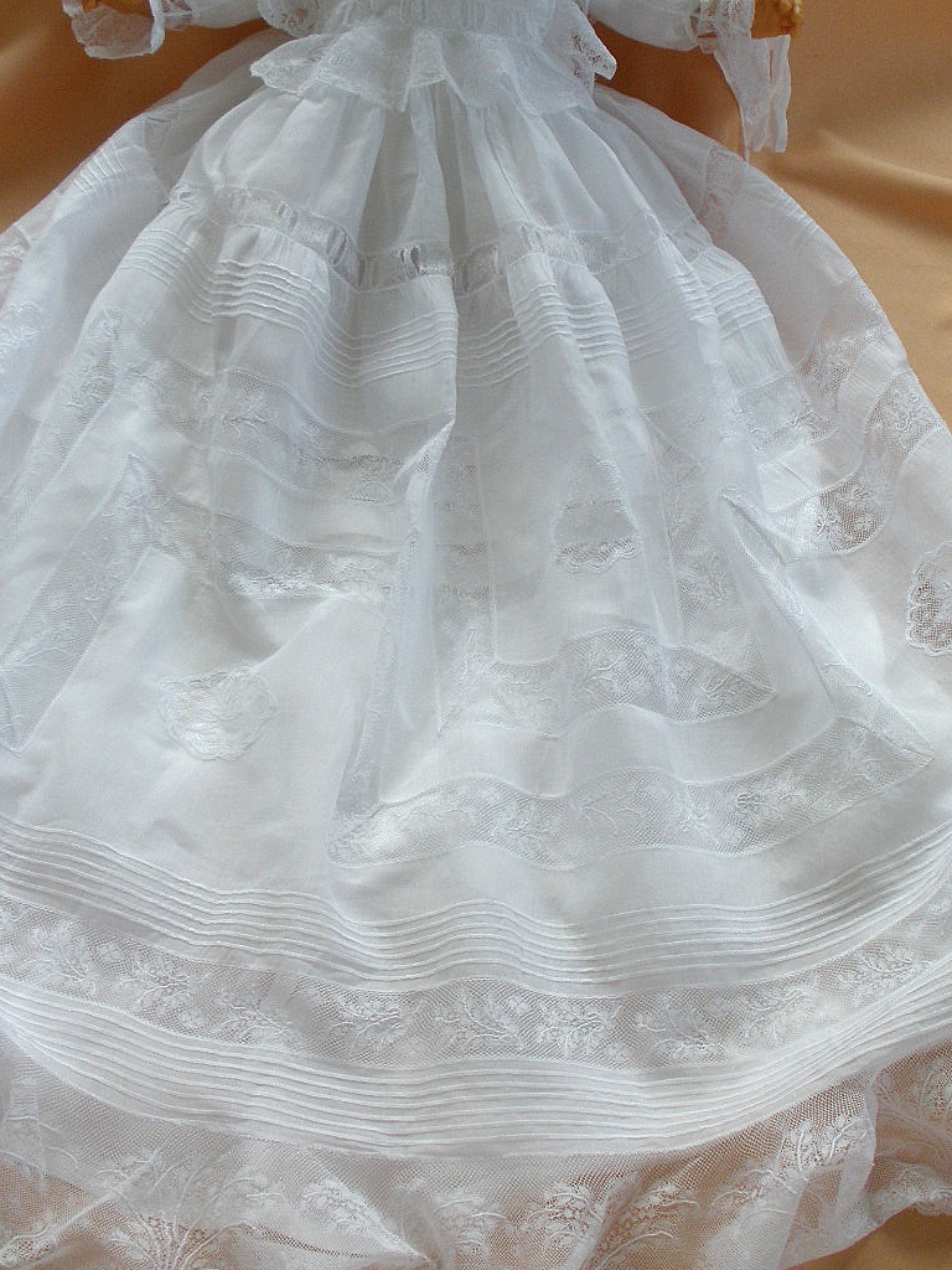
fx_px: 1650
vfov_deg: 42.0
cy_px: 543
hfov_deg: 32.2
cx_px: 469
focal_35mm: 45
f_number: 3.5
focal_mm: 6.3
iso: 80
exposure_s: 1/40
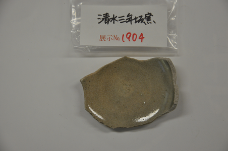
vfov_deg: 12.1
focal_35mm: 112
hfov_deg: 18.2
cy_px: 76
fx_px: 711
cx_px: 114
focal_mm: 75
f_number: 5.3
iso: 800
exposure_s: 1/160
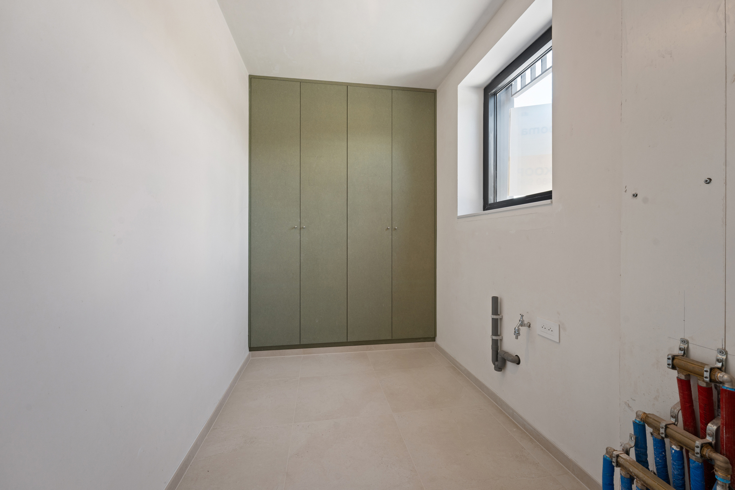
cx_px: 368
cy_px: 245
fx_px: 286
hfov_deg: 104.3
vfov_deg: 81.2
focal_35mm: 14
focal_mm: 14
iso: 250
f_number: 9
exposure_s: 1/5
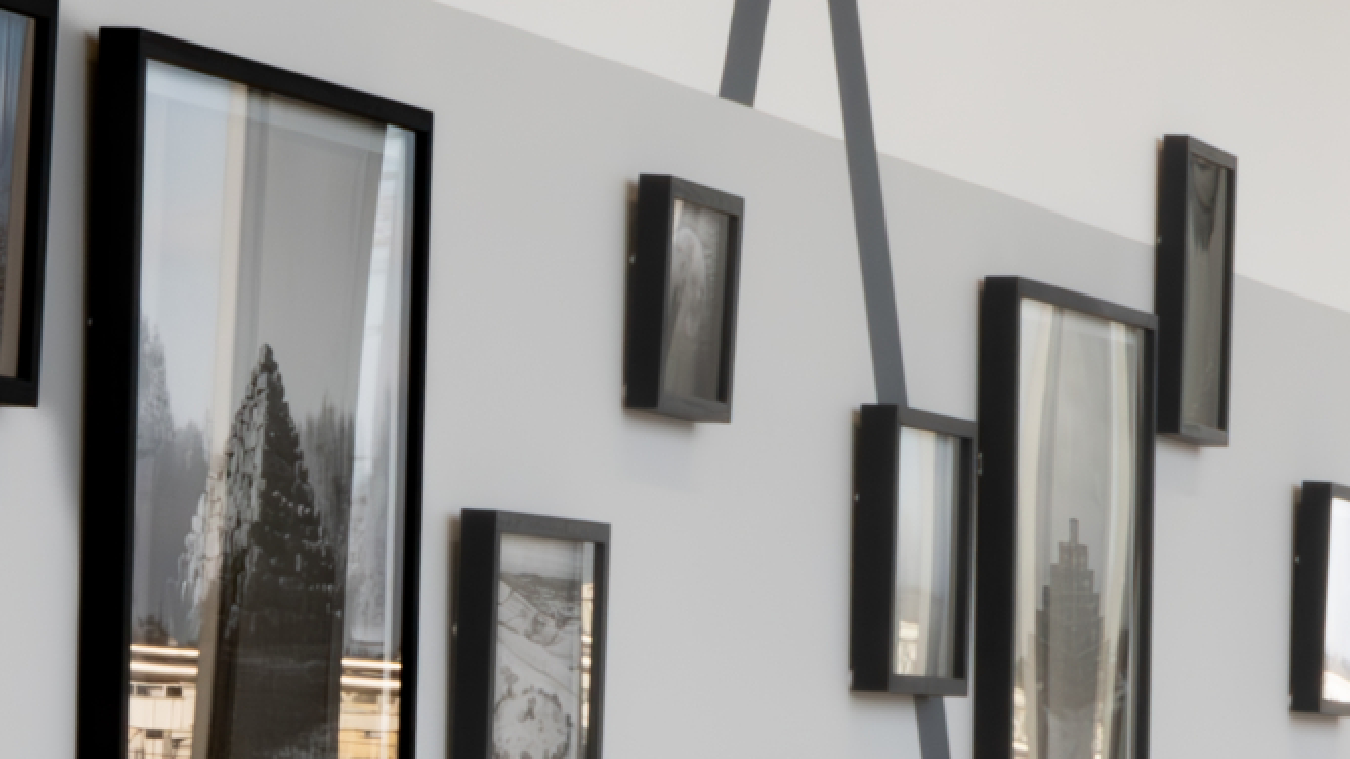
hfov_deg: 10.3
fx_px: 7481
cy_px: 706
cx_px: 213
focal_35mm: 209
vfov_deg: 5.8
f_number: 16
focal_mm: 25
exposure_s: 1/80
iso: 400
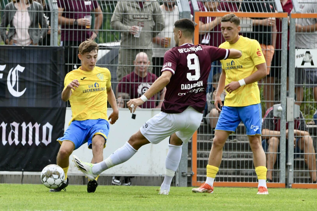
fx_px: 4455
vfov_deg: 2.7
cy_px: 100
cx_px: 150
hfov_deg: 4.1
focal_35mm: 506
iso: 2000
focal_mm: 400
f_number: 10
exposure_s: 1/1600
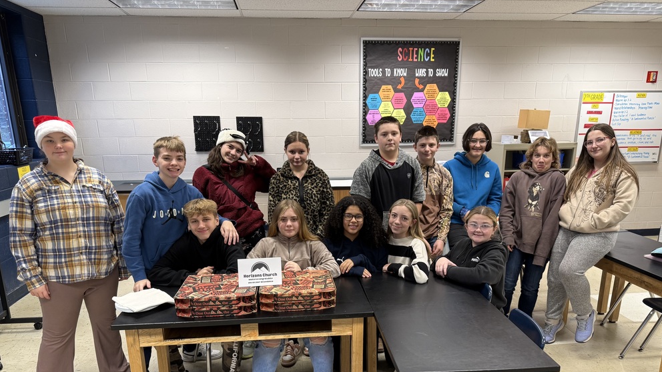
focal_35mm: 27
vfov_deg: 42.2
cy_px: 254
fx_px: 474
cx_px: 331
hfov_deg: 69.9
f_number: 1.78
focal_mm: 6.76
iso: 125
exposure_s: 1/60
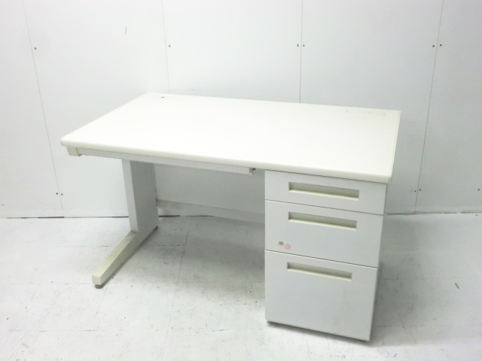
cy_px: 180
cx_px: 241
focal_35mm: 38
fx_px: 529
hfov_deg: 49.0
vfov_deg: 37.7
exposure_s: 1/60
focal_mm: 6.9
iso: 800
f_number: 3.9
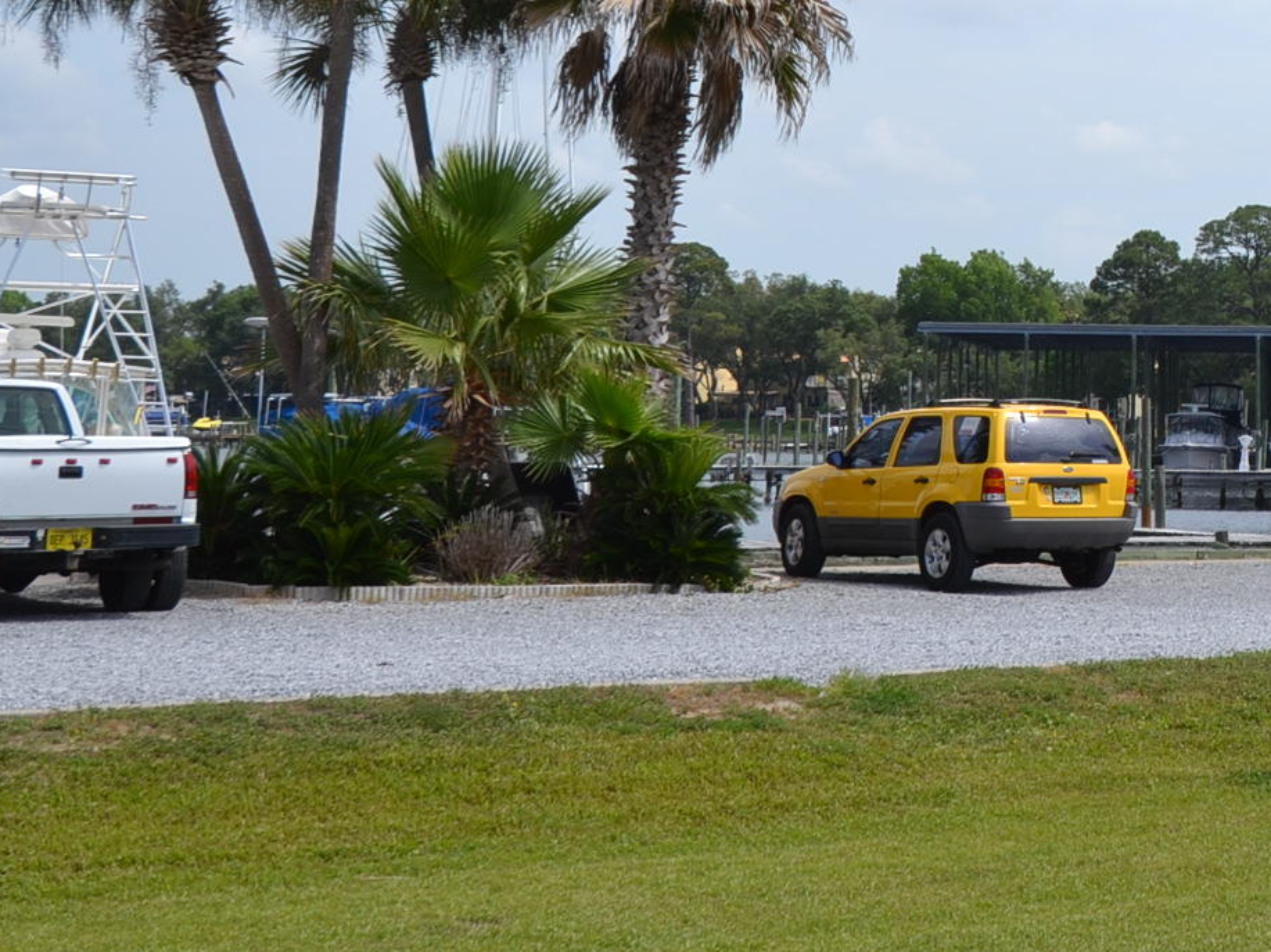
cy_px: -33
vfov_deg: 16.6
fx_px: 3193
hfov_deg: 21.3
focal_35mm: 87
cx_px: 1412
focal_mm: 24
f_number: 9
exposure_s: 1/320
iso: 100
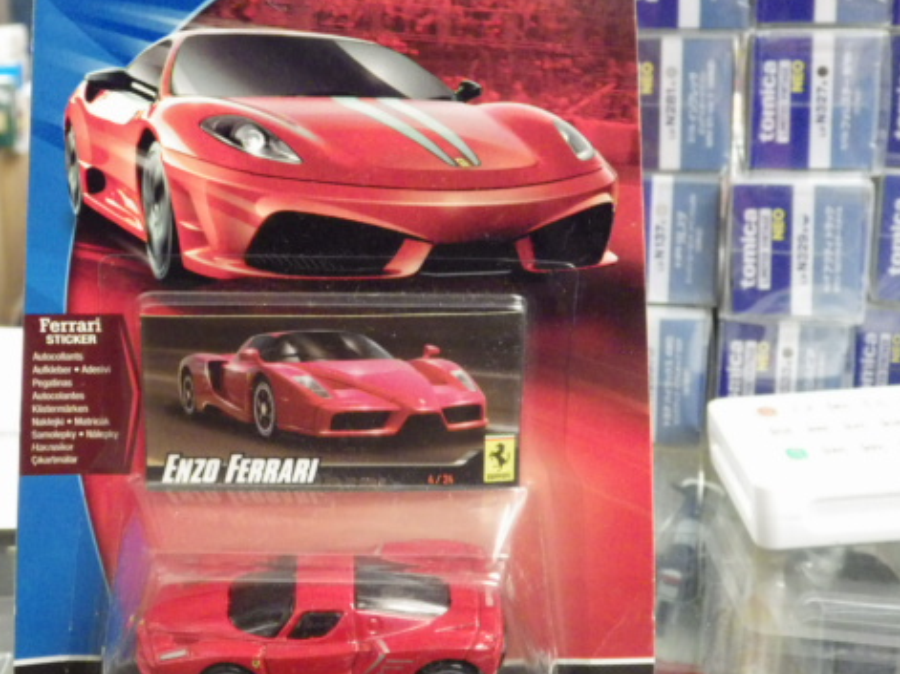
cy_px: 309
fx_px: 1768
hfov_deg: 28.4
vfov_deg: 21.6
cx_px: 329
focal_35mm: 68
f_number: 3.8
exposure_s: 1/25
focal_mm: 9
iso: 1000
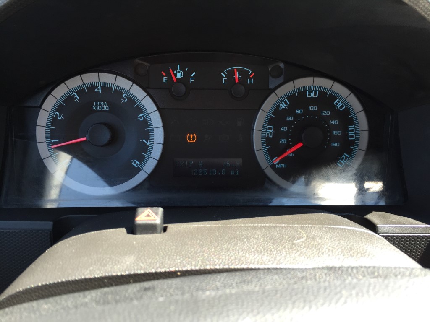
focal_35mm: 29
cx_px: 215
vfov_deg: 48.2
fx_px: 360
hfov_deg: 61.7
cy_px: 161
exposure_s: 1/120
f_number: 2.2
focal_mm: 4.15
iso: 40
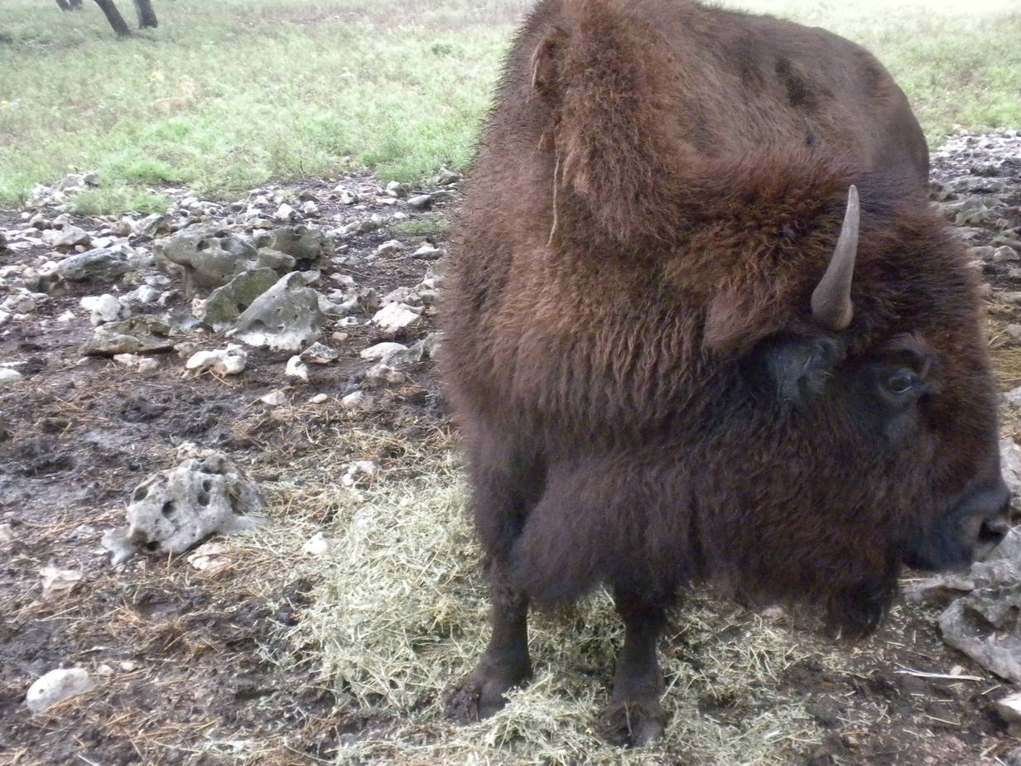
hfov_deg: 39.6
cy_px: 355
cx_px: 556
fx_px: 1416
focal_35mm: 48
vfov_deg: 30.3
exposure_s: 1/182
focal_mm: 6.6
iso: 504
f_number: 3.5
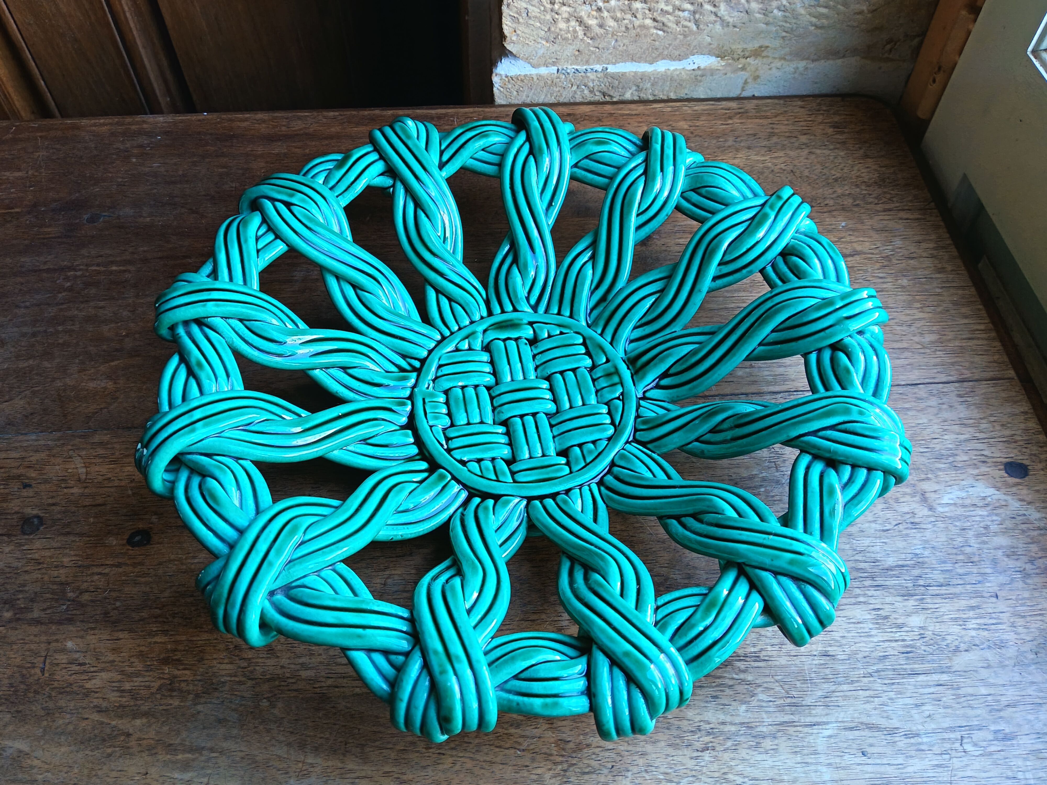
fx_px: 907
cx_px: 524
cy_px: 392
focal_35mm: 30
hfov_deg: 60.0
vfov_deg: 46.8
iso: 2400
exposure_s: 1/100
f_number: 1.75
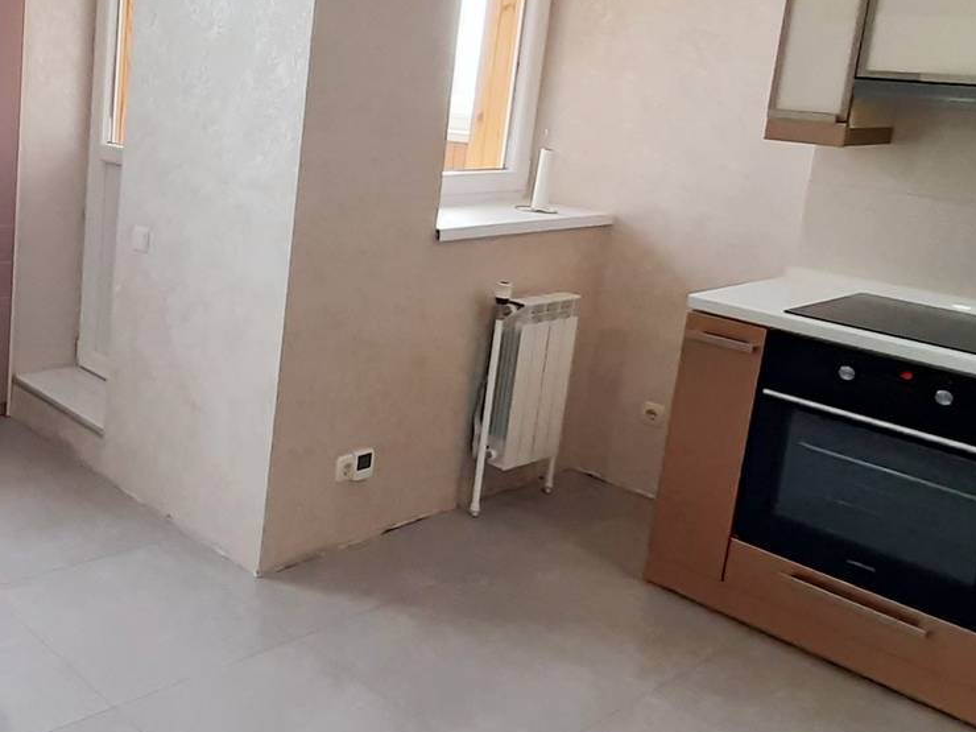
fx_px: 1015
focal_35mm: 36
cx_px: 11
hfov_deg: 44.2
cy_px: 224
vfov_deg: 39.0
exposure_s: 1/50
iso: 64
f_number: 2.2
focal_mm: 1.42
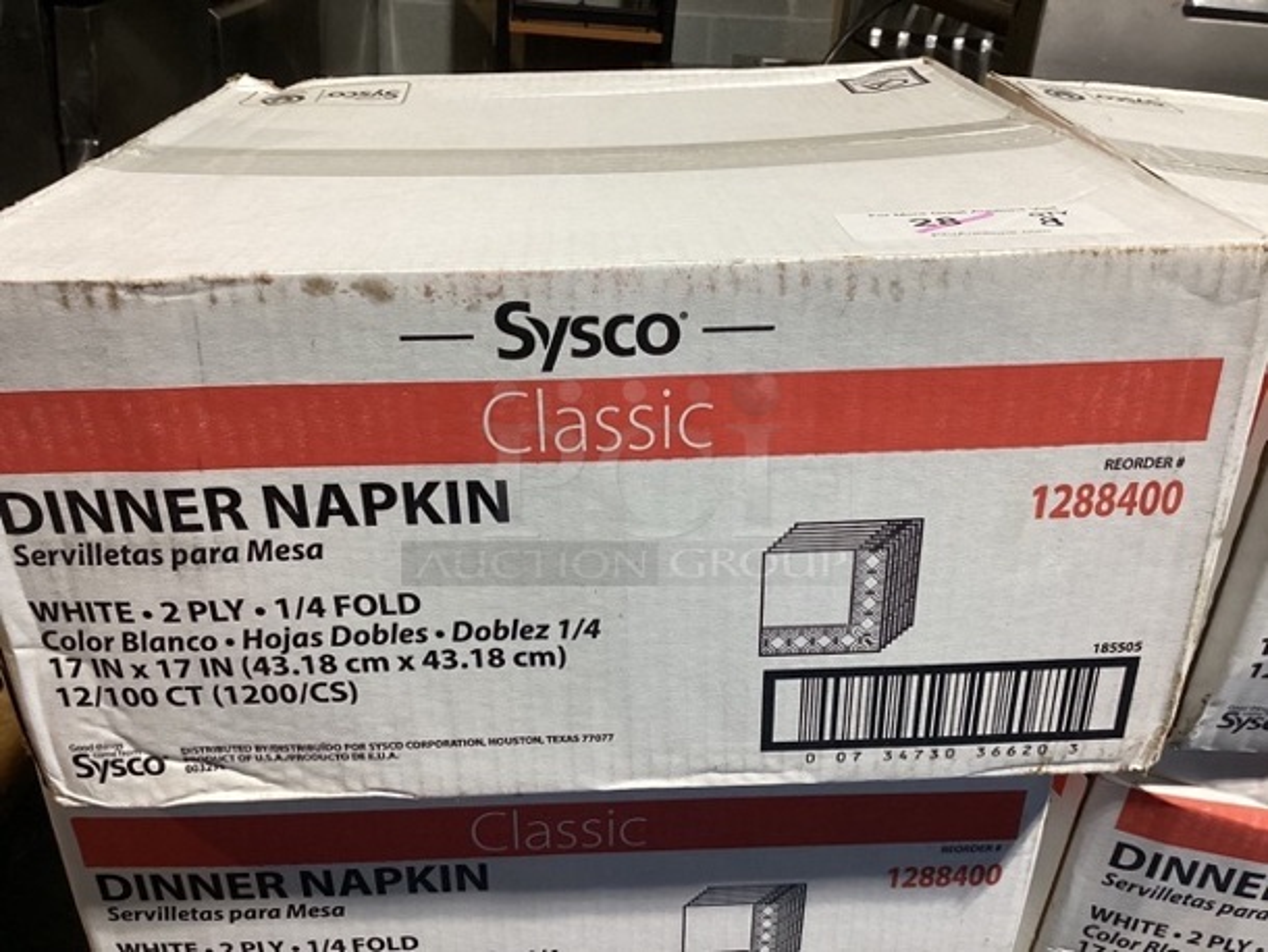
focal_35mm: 31
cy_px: 476
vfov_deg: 45.5
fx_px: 1136
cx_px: 634
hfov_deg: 58.3
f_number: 2.4
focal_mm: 3.3
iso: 160
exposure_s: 1/60
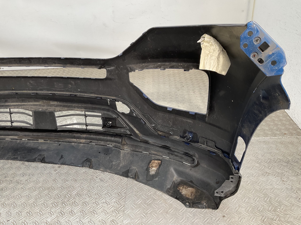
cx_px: 150
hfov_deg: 61.7
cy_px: 112
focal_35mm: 29
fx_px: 252
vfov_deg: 48.2
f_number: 1.8
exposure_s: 1/100
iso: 20
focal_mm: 3
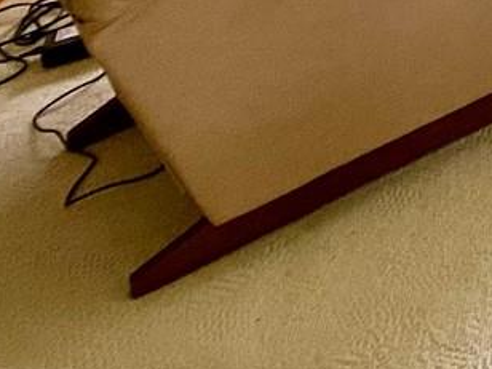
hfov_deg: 12.8
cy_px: -580
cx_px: 978
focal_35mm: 135
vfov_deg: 9.5
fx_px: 1919
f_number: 1.8
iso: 125
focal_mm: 4.25
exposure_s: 1/92
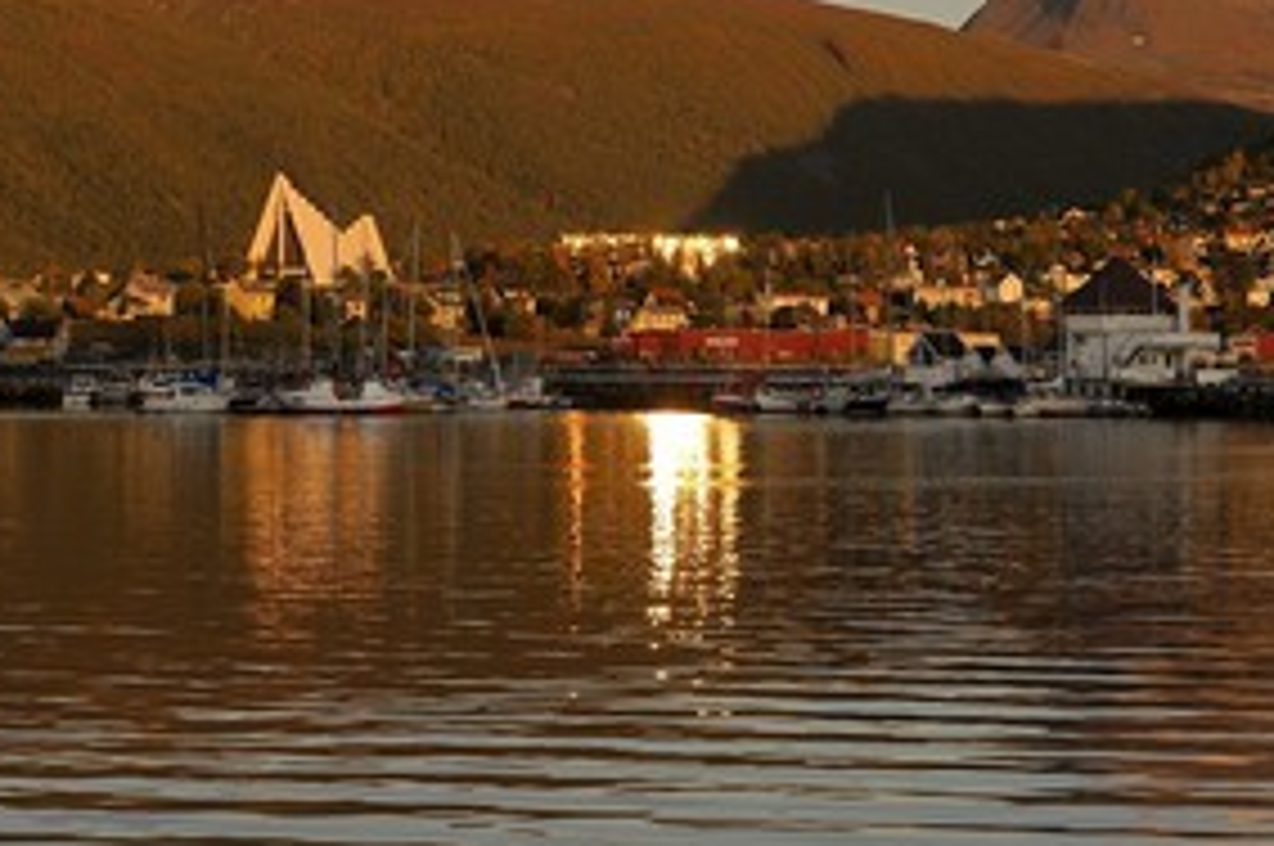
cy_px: 243
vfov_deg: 13.1
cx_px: 878
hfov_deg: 19.6
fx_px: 3676
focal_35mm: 104
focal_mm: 70
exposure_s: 1/160
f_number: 8
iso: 200
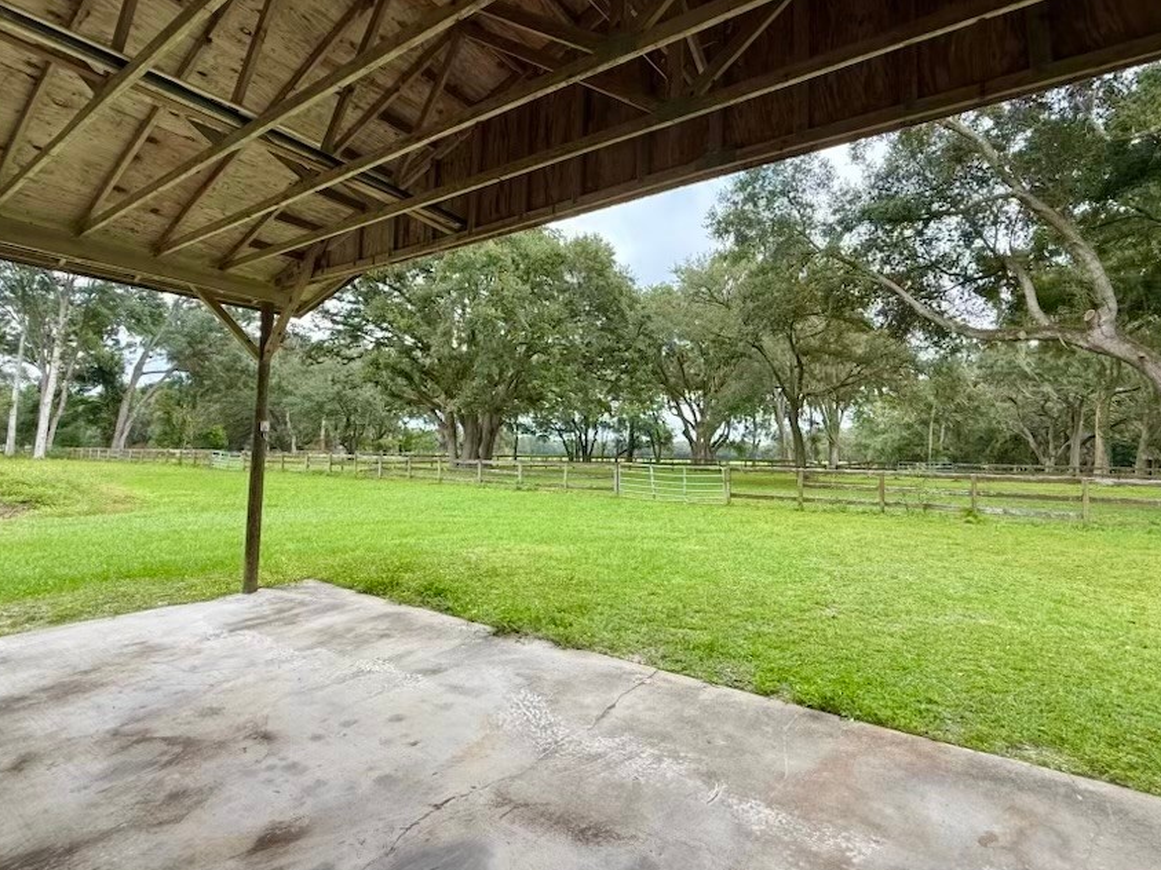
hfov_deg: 90.7
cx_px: 642
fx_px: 570
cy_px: 406
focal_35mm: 17
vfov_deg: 74.6
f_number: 2.2
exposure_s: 1/458
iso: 64
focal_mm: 2.22
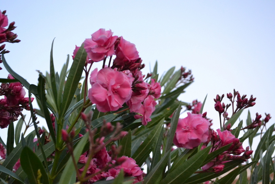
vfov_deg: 25.1
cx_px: 138
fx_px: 413
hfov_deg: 36.9
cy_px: 92
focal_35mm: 54
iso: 3200
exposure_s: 1/40
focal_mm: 36
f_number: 5
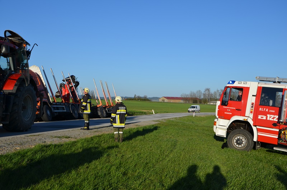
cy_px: 95
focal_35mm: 39
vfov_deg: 34.1
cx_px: 144
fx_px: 310
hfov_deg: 49.6
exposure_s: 1/320
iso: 100
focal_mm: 26
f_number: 9
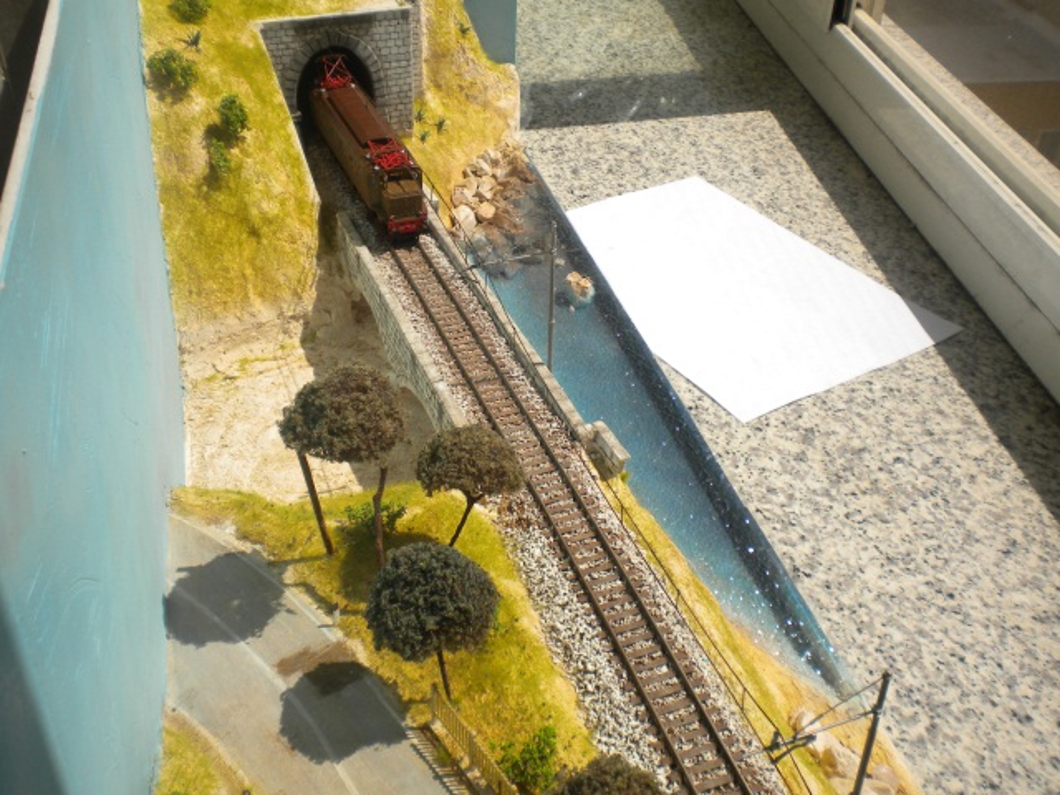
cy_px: 398
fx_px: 1072
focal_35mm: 35
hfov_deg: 52.6
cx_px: 530
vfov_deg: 40.7
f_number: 4.6
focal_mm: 6.3
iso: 80
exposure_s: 1/786
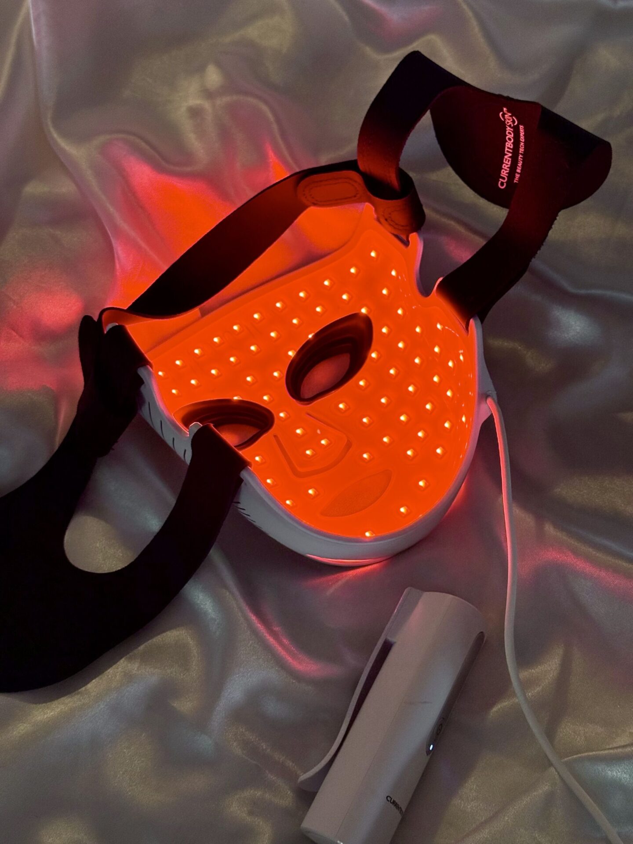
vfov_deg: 39.7
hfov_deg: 30.3
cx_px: 316
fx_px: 1170
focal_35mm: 48
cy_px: 422
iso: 64
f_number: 1.78
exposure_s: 1/333
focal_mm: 6.76
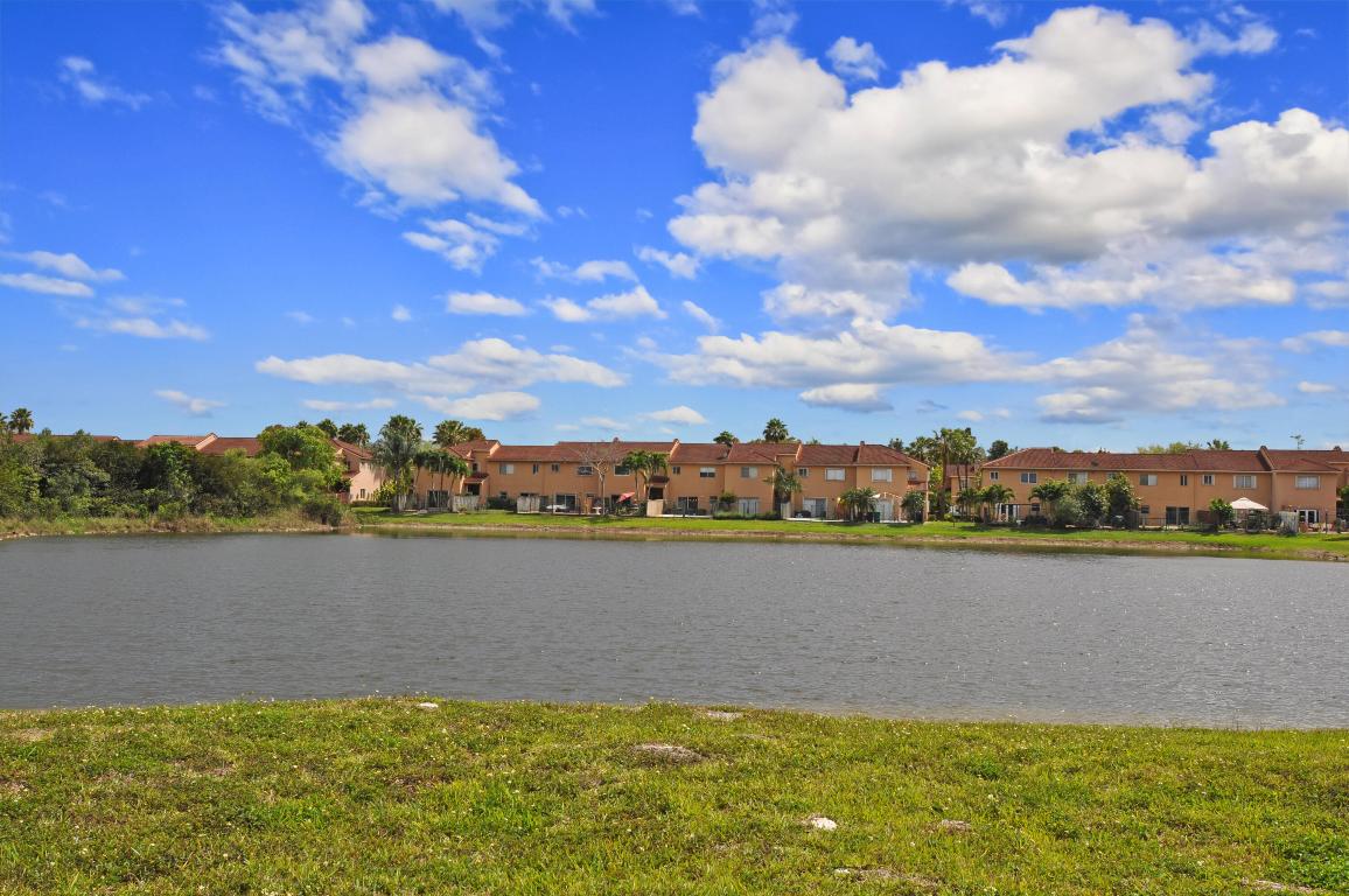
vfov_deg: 38.3
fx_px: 1291
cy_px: 448
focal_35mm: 34
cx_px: 674
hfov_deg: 55.2
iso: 200
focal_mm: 23
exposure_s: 1/500
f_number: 11
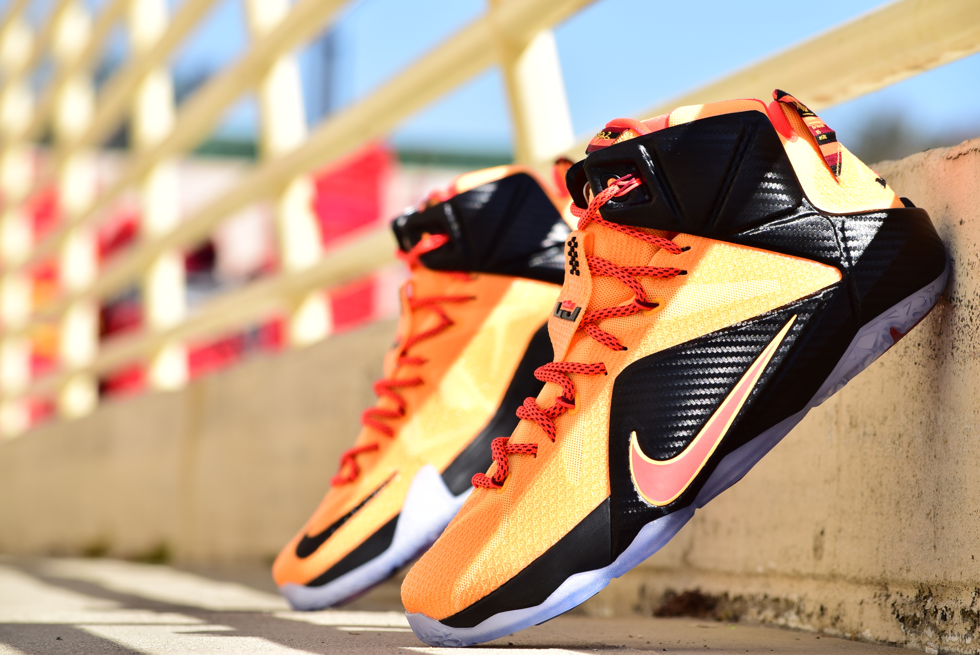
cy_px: 328
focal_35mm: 180
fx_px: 4904
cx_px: 490
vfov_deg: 7.6
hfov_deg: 11.4
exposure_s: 1/200
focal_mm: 120
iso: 100
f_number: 10
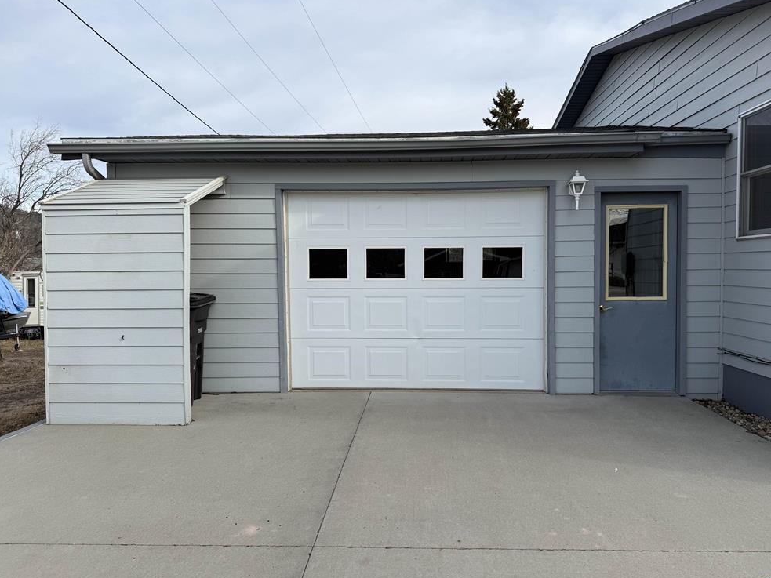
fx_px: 557
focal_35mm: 25
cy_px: 293
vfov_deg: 54.9
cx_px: 395
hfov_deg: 69.4
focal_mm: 6.76
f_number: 1.78
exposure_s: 1/3145
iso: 80
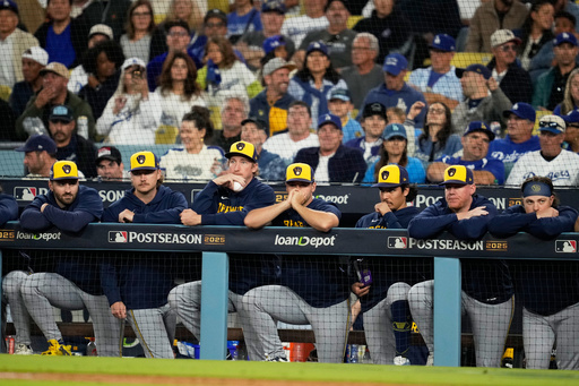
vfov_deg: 2.3
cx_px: 290
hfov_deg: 3.4
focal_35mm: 600
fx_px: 9646
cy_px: 193
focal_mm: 400
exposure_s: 1/2500
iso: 2500
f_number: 2.8
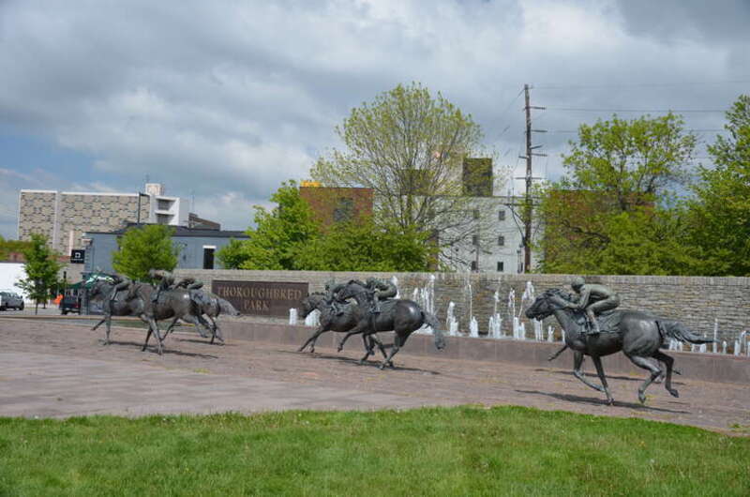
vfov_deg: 34.1
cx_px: 375
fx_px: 811
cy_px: 248
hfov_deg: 49.6
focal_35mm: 39
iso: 100
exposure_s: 1/200
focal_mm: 26
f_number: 7.1
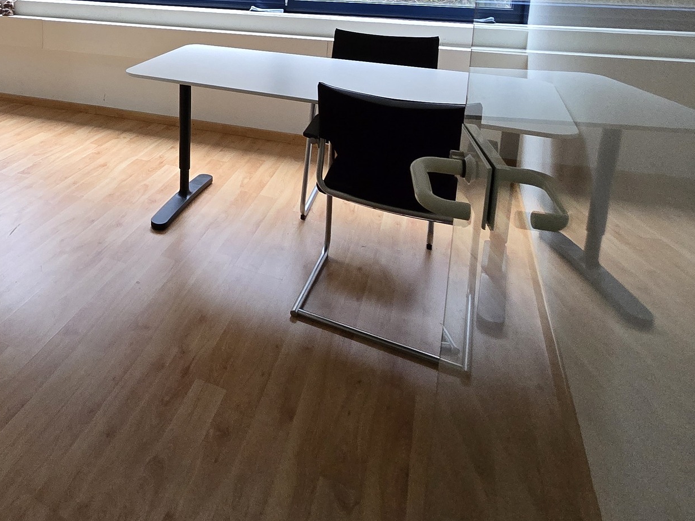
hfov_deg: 57.5
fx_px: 542
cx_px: 88
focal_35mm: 27
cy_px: 22
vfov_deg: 45.0
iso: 500
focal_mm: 2.2
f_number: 2.2
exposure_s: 1/50
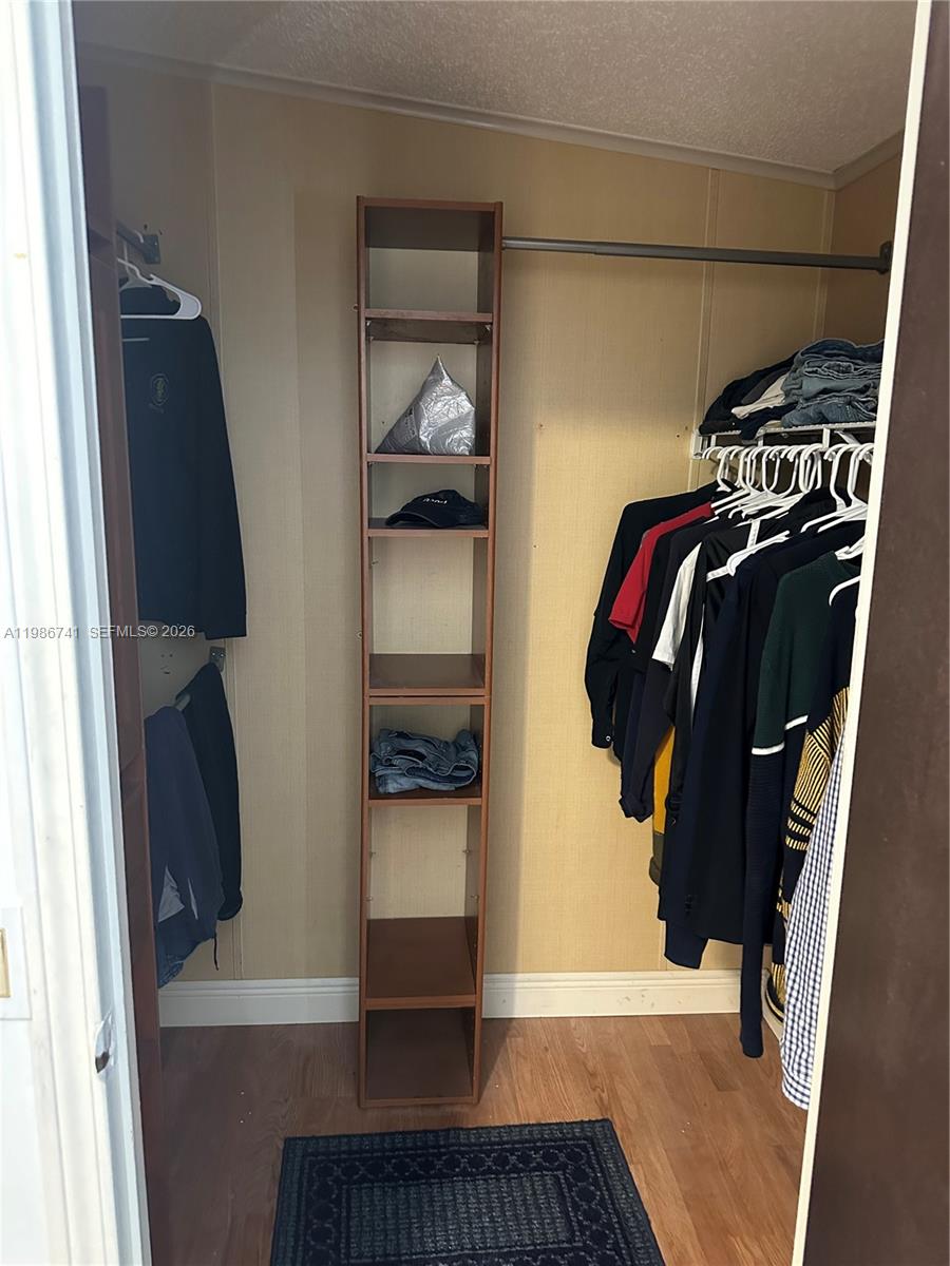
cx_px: 475
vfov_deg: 71.6
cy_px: 633
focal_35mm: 24
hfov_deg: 56.8
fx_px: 878
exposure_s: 1/40
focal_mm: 6.86
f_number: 1.78
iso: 800
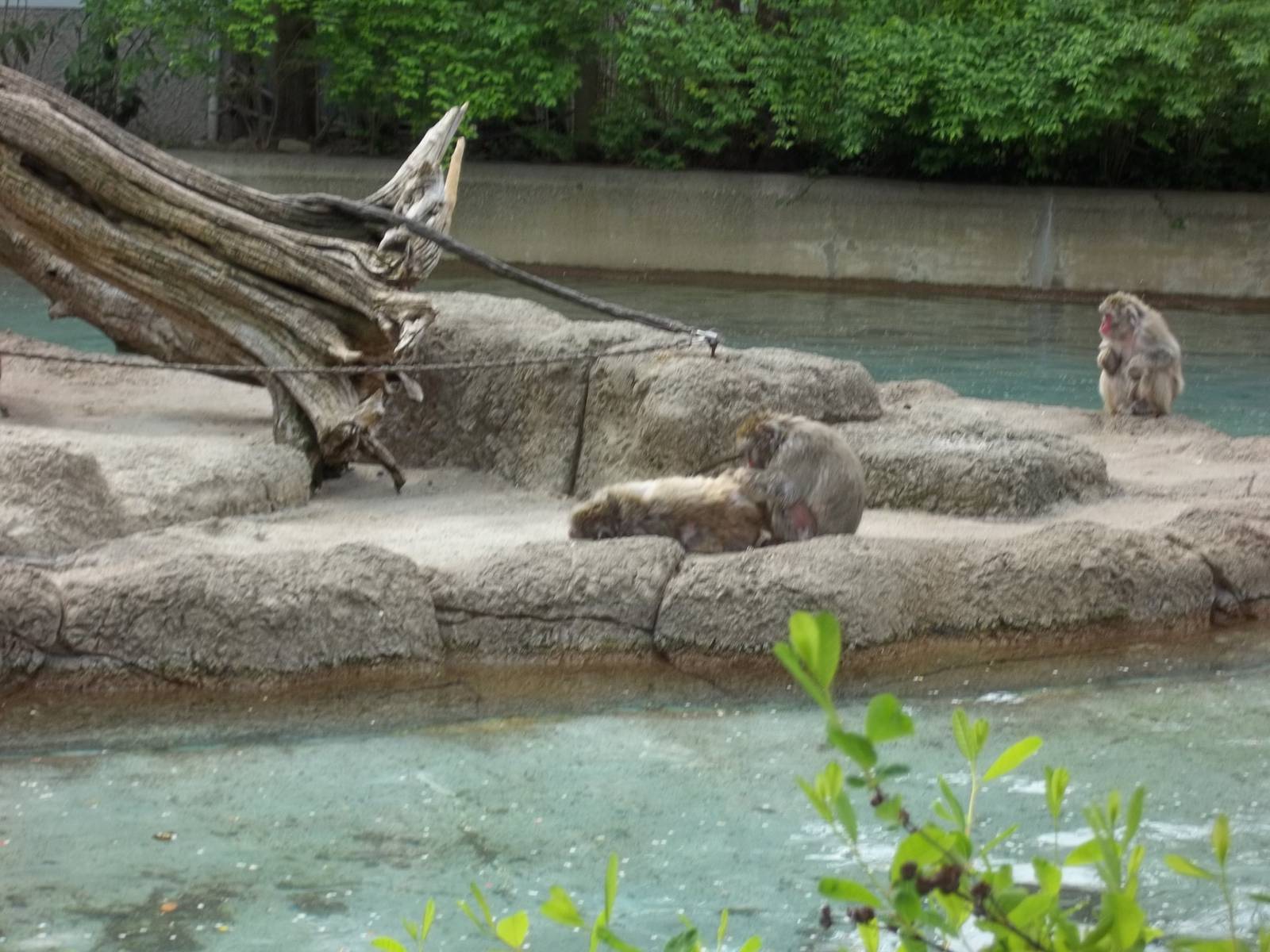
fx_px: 3522
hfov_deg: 20.4
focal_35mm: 96
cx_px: 635
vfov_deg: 15.4
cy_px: 476
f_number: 5.2
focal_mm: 17.1
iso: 64
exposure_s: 1/100
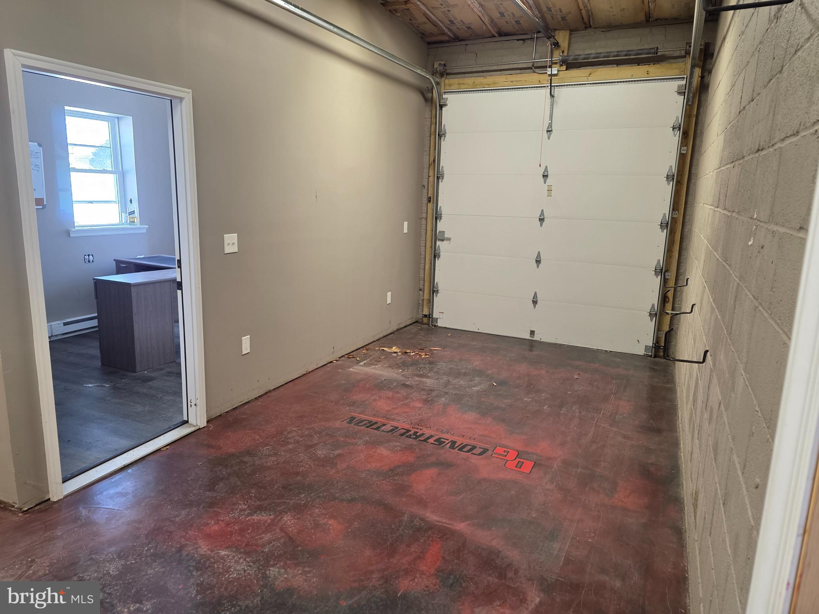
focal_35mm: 23
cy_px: 307
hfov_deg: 73.9
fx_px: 544
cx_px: 410
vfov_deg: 58.9
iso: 125
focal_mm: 6.3
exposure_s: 1/120
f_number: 1.7
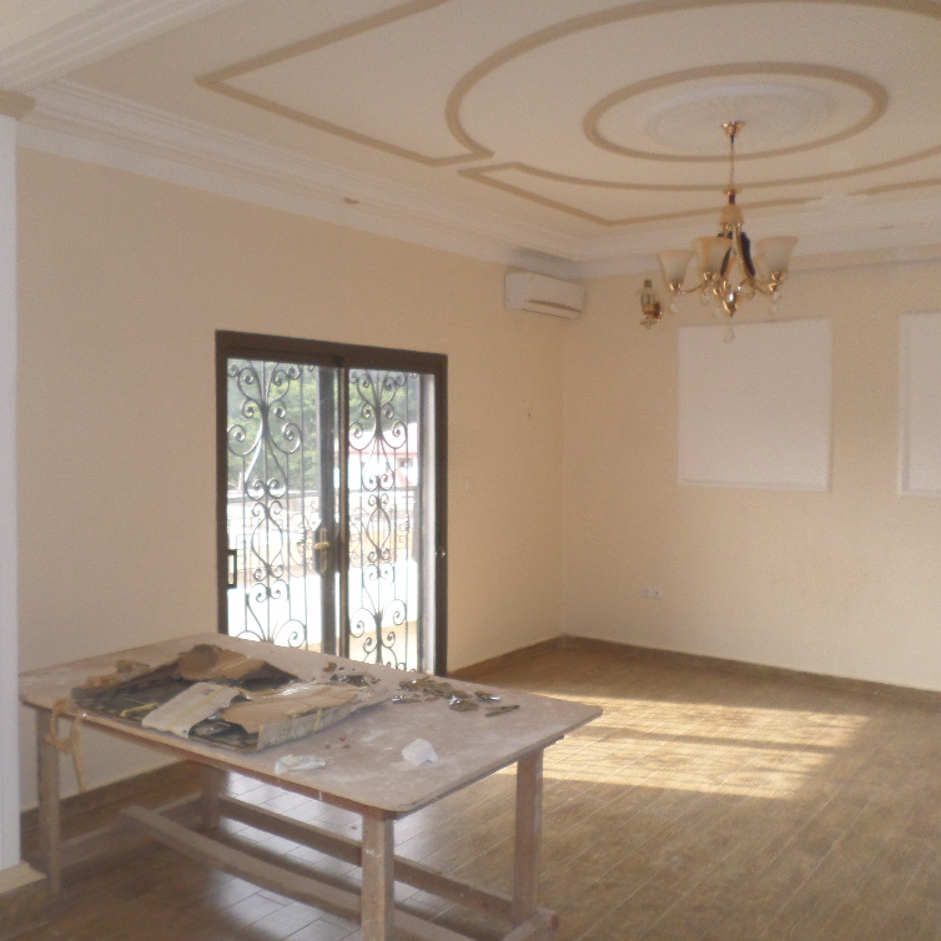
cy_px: 469
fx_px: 923
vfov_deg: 54.0
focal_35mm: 30
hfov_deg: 54.0
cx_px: 453
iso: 120
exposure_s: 1/60
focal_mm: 4.5
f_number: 2.5
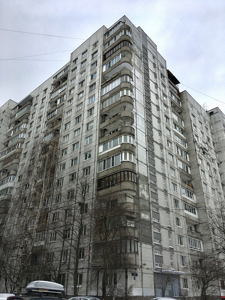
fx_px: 251
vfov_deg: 61.7
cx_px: 112
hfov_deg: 48.2
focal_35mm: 29
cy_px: 150
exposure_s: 1/519
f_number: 2.2
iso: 25
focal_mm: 4.15
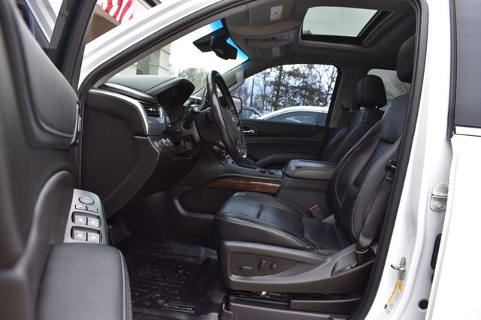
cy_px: 160
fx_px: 361
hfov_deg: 67.4
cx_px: 240
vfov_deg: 47.9
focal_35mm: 27
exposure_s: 1/40
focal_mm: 18
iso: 400
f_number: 7.1
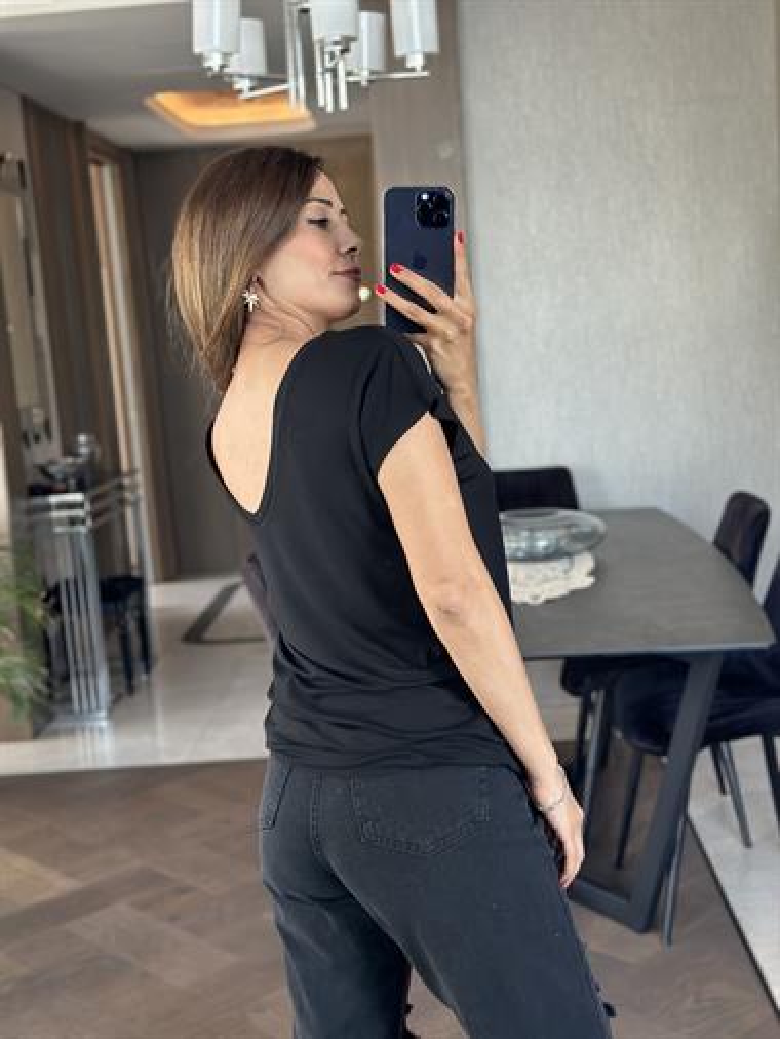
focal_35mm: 48
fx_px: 1441
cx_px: 390
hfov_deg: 30.3
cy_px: 520
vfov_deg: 39.6
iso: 160
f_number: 1.78
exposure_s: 1/60
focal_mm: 6.86
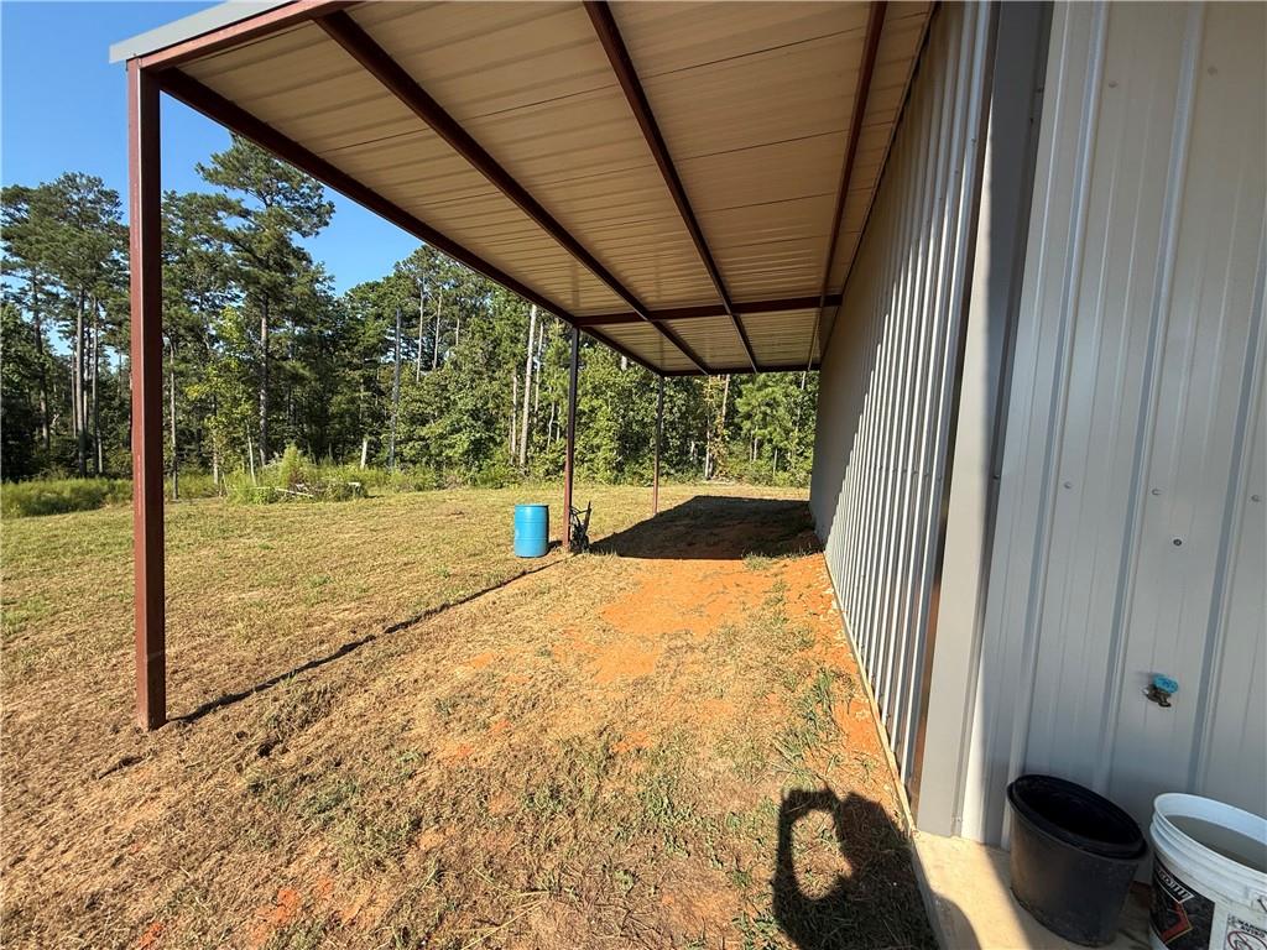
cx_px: 634
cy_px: 475
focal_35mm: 14
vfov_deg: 85.7
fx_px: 512
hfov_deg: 102.1
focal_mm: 2.22
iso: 50
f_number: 2.2
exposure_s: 1/1259
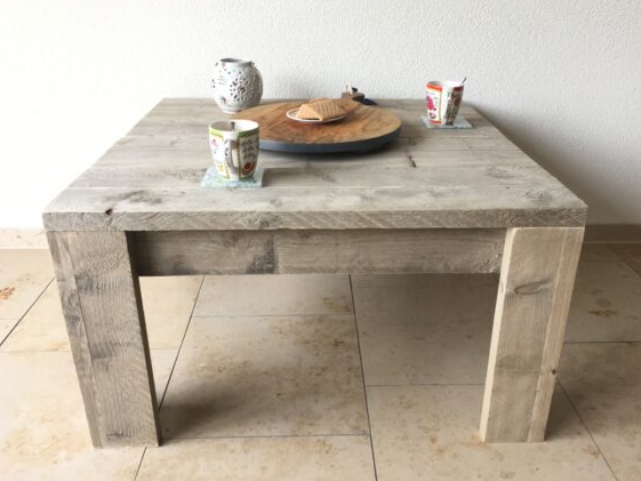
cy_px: 227
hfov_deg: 58.3
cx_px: 328
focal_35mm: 31
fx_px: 574
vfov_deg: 45.4
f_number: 2.2
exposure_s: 1/50
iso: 32
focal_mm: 4.15
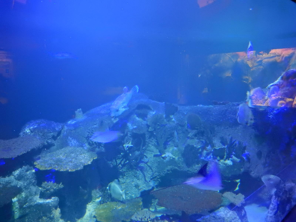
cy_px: 111
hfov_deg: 69.4
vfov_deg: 54.9
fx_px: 214
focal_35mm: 25
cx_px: 148
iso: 1600
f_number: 3.4
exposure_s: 1/8
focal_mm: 4.5
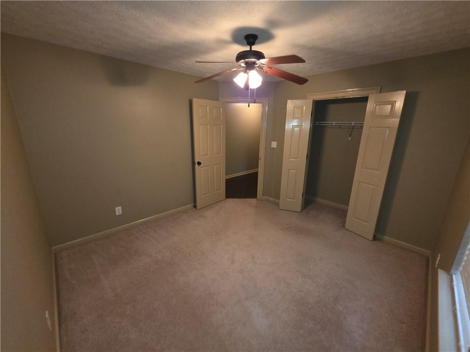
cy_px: 176
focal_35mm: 13
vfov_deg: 89.9
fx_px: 177
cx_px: 235
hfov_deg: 106.2
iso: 250
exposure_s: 1/40
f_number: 1.9
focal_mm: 2.2
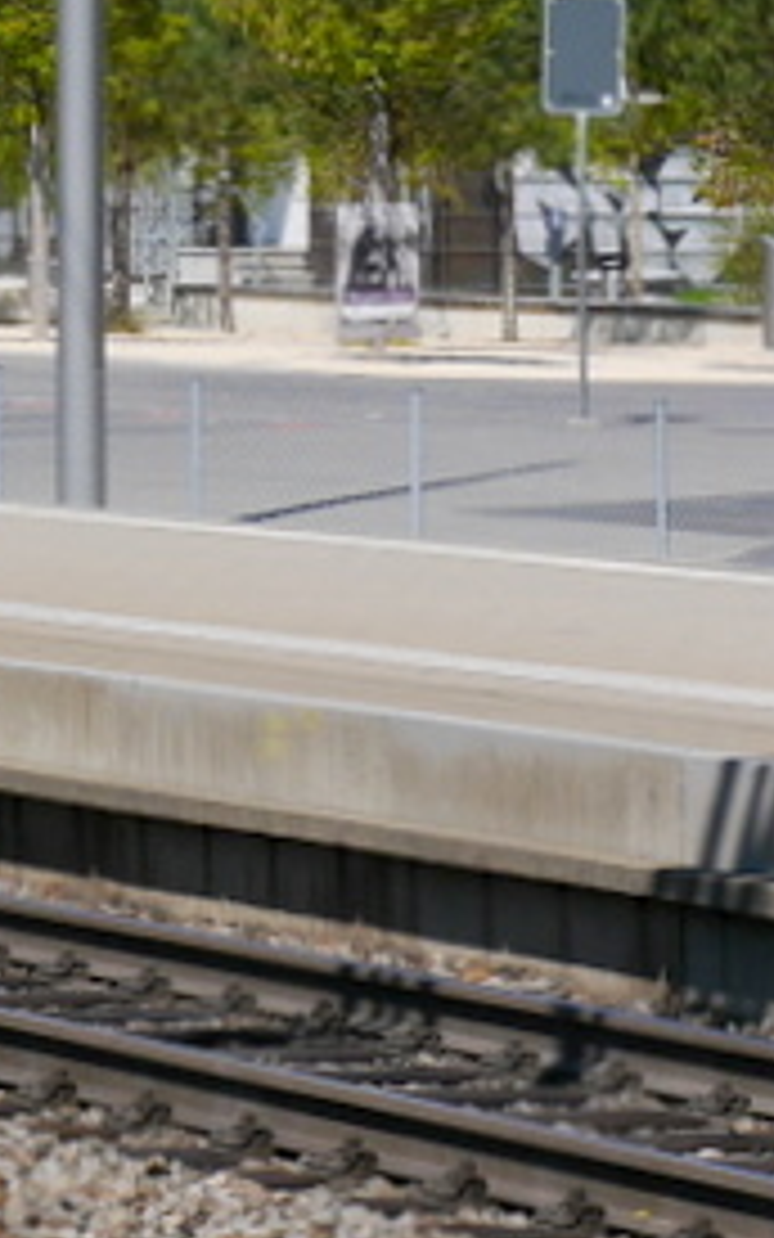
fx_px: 10929
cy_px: 59
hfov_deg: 4.0
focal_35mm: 324
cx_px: -1346
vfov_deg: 6.5
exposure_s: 1/400
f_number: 9
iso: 160
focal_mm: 42
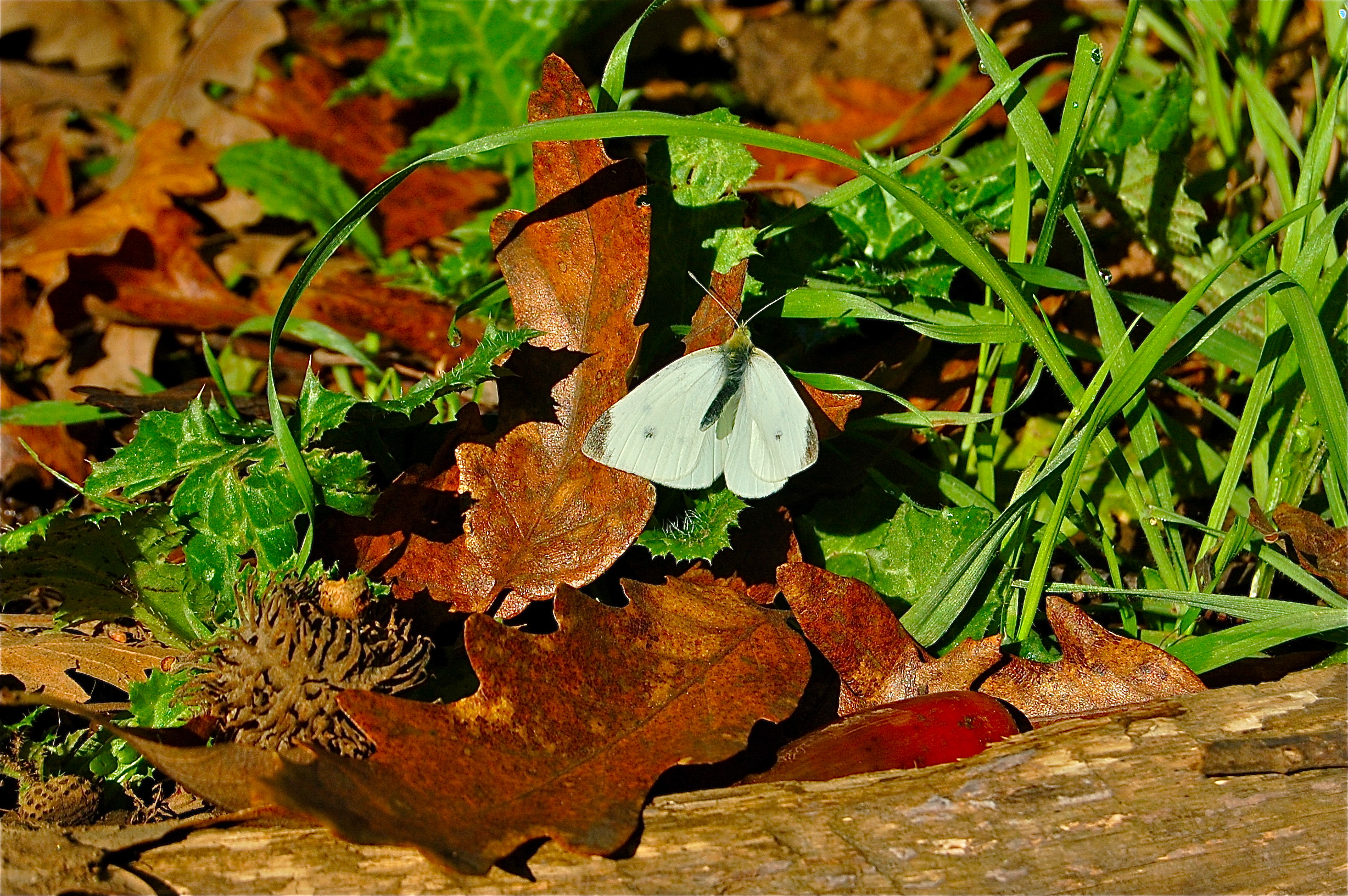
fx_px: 2918
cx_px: 674
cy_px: 448
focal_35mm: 78
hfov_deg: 26.0
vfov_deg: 17.5
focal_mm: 52
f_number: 8
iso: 200
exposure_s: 1/400
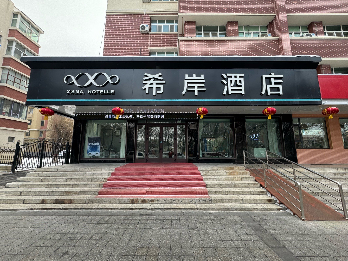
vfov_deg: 85.7
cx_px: 174
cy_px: 130
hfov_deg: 102.1
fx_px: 141
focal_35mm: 14
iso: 40
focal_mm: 2.22
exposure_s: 1/105
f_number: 2.2
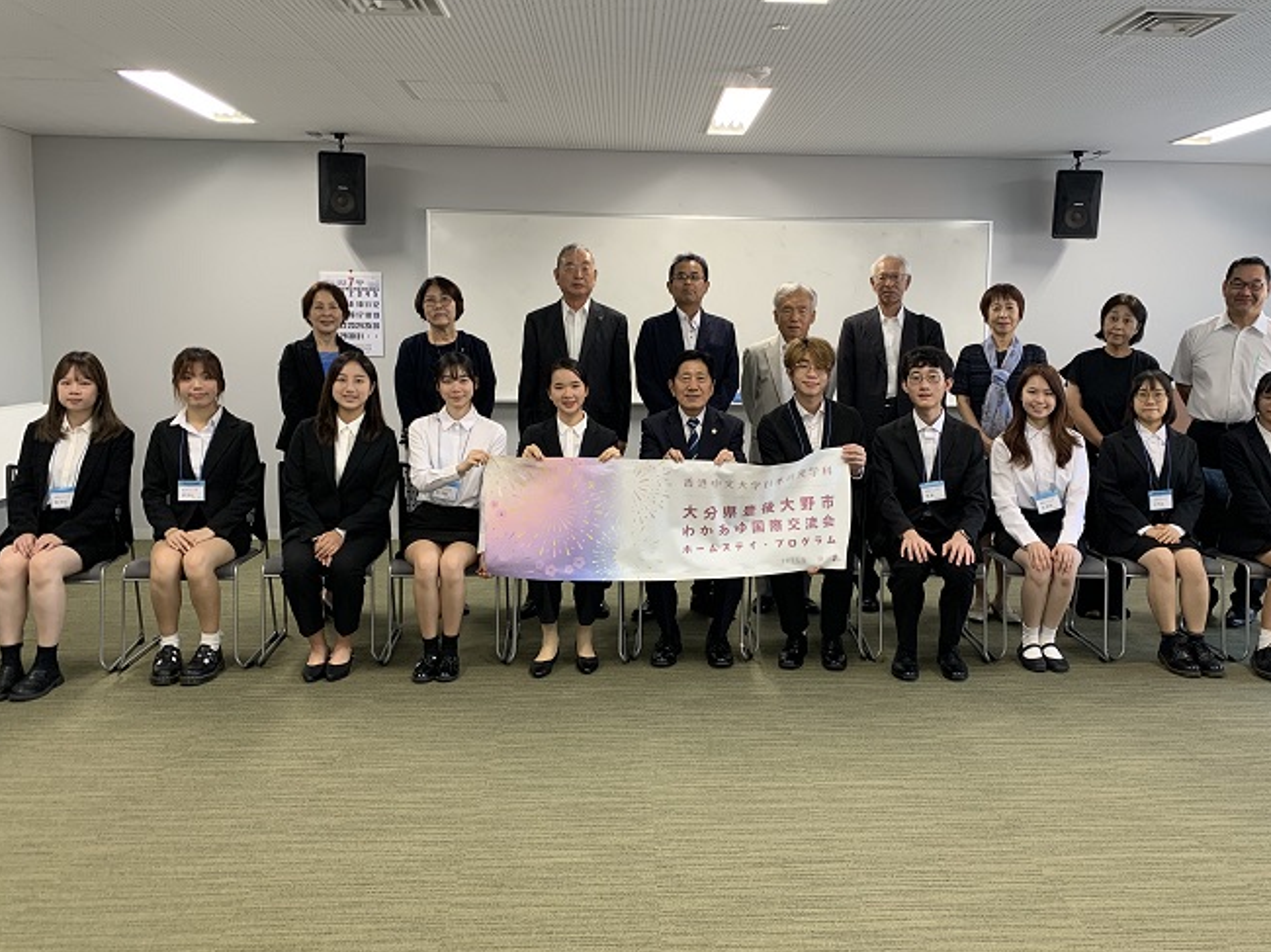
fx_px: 1101
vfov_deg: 46.8
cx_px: 692
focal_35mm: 30
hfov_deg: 59.9
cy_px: 455
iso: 100
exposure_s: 1/74
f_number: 1.8
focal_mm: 4.25
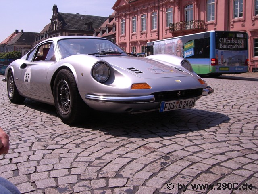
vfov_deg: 37.7
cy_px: 97
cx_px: 129
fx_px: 283
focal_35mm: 38
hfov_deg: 49.0
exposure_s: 1/1000
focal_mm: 6.2
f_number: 4.3
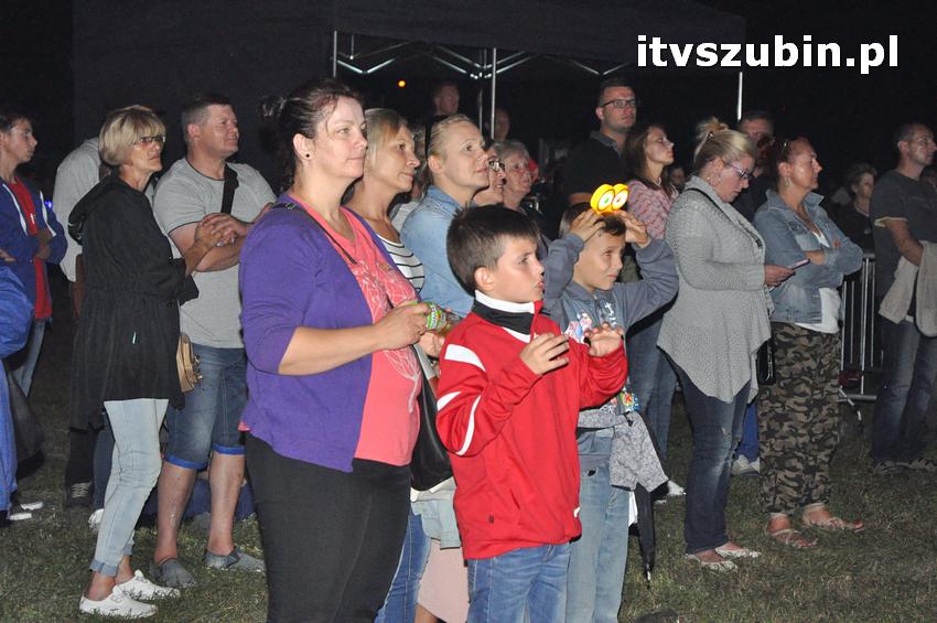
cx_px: 468
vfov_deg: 16.5
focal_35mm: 82
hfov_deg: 24.6
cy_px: 312
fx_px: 2145
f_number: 5.6
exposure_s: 1/60
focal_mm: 55
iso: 3200
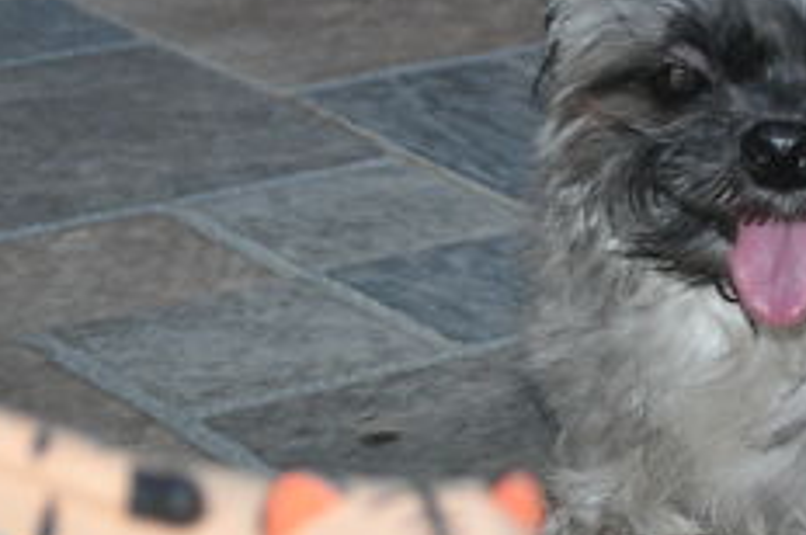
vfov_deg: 7.6
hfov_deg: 11.1
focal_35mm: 181
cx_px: 1039
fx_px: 4047
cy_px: 222
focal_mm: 40
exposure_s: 1/60
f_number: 5.3
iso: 800
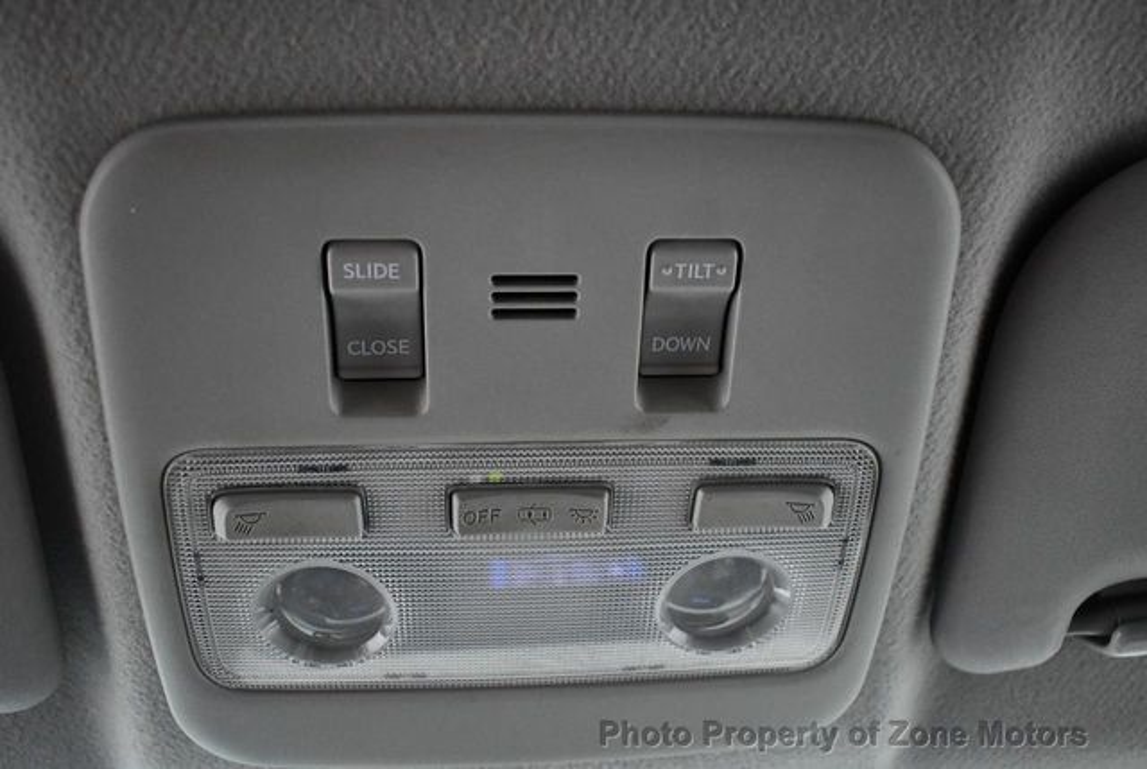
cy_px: 384
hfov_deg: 53.1
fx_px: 1149
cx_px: 574
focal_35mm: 36
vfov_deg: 37.0
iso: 3200
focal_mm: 18
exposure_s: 1/100
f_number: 3.5
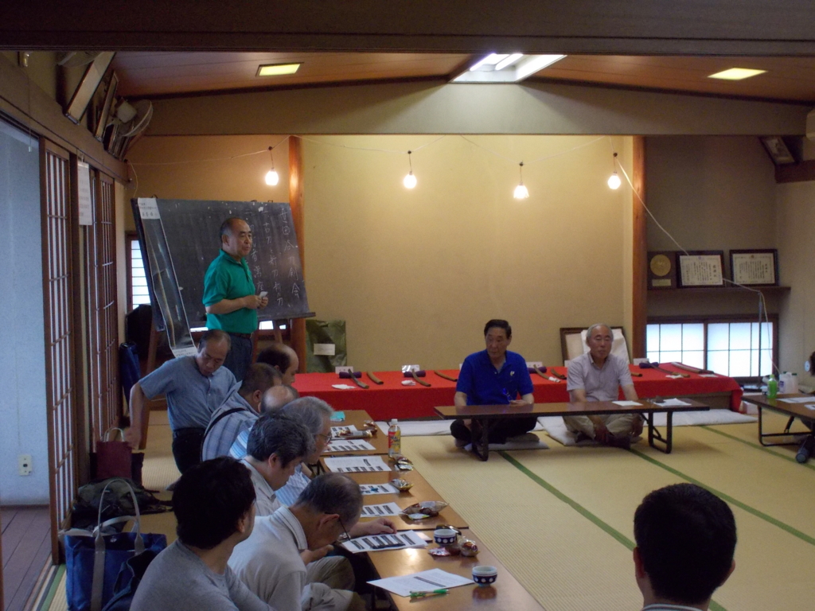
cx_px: 408
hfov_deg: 34.3
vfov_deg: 26.1
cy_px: 306
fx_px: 1318
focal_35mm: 56
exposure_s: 1/30
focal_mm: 7.9
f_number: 4.7
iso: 320
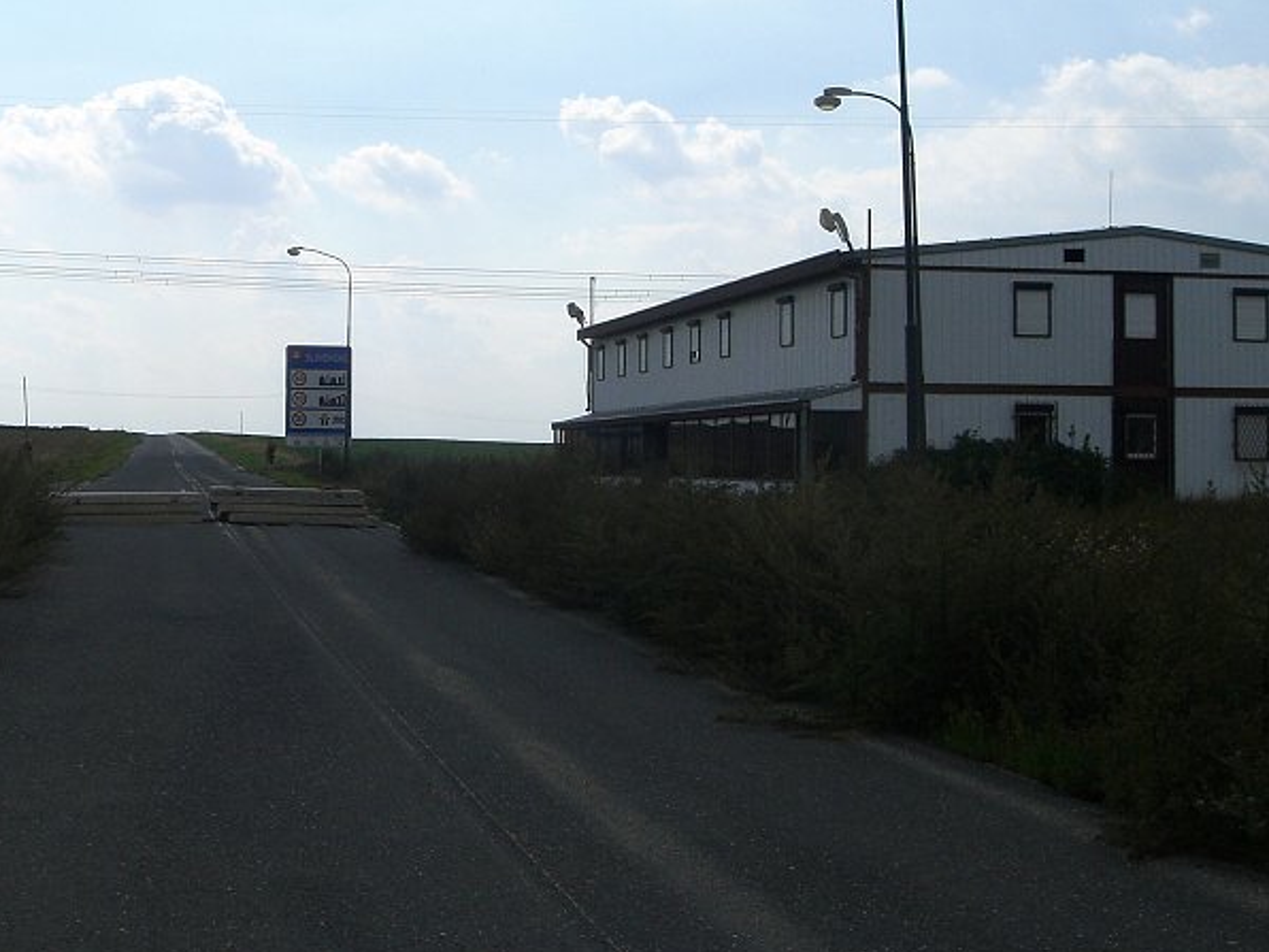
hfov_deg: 37.1
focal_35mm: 51
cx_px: 424
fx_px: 1870
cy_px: 360
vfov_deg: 28.5
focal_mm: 6.3
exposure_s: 1/1600
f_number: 4.4
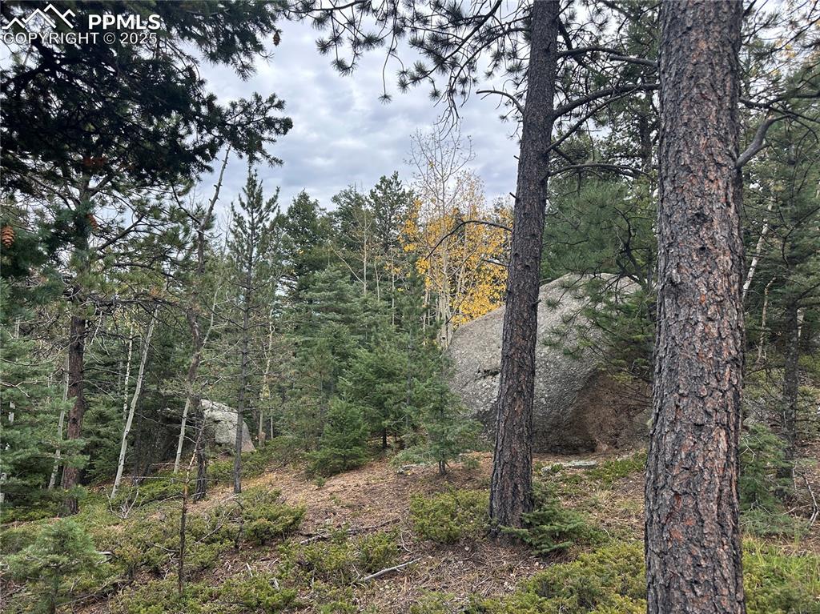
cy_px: 307
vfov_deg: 56.8
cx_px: 410
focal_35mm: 24
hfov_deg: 71.6
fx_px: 568
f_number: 1.78
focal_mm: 6.86
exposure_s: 1/1304
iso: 80
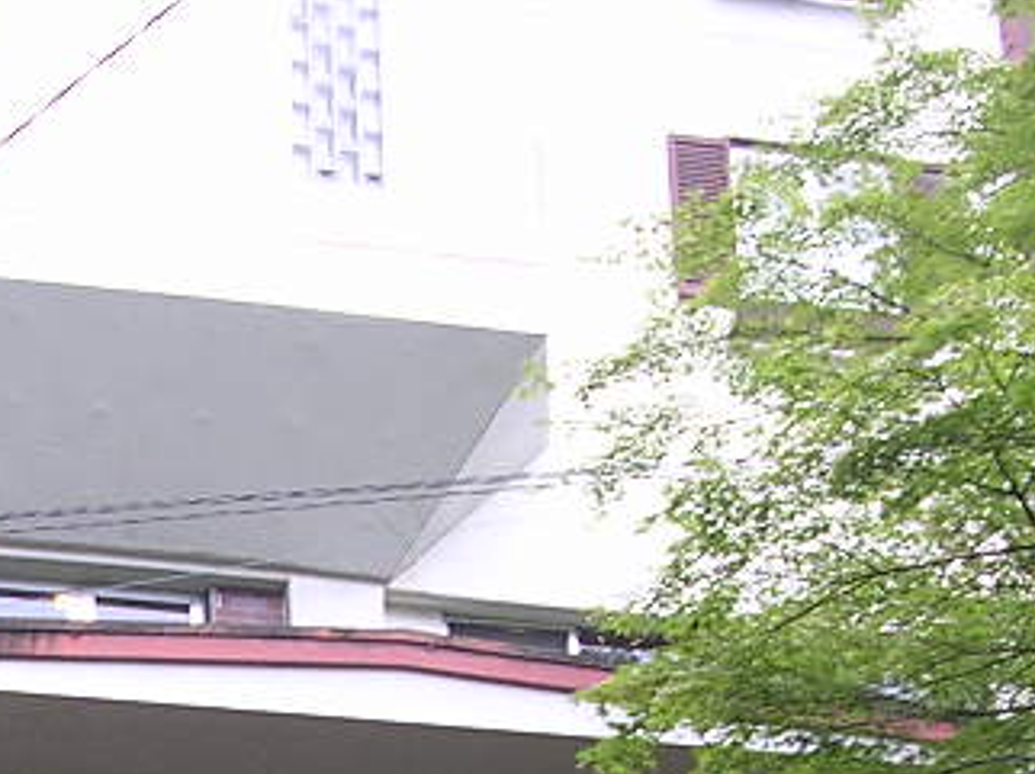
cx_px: 61
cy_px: 1153
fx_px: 3615
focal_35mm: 121
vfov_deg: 11.7
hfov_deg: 16.0
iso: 100
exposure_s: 1/27.8
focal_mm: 5.8
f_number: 2.8
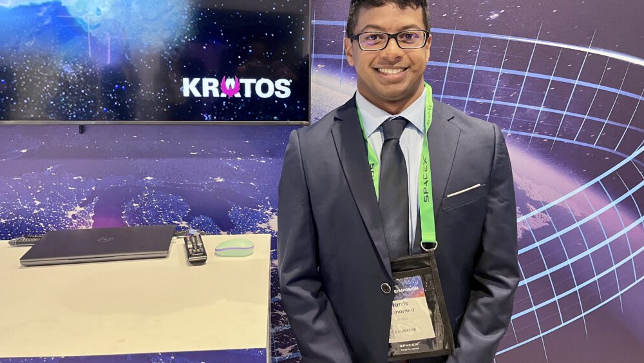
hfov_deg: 66.0
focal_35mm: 29
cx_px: 316
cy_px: 164
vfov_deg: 40.2
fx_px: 495
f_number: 1.6
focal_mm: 5.1
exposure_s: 1/60
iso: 400
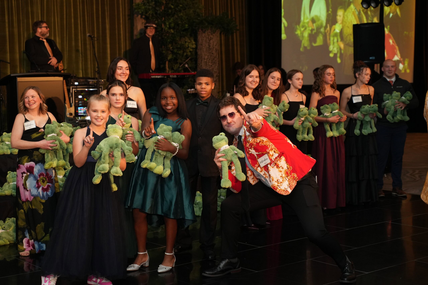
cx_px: 214
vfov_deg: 21.2
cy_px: 142
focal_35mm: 64
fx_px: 761
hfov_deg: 31.4
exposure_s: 1/80
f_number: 4
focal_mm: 64
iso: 2500
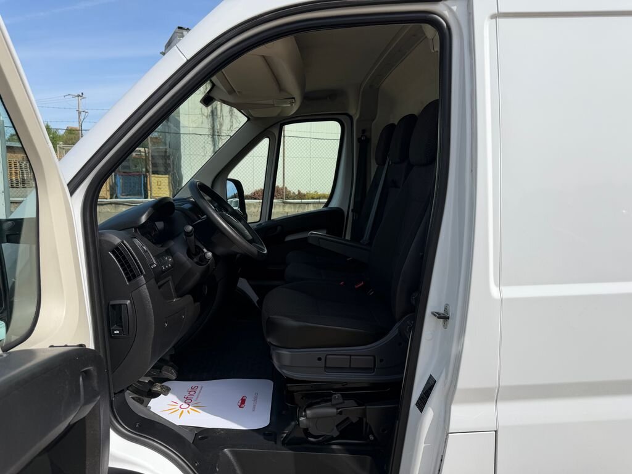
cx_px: 316
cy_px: 237
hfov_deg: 71.6
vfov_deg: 56.8
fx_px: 438
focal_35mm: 24
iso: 80
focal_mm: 6.76
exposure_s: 1/4673
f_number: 1.78
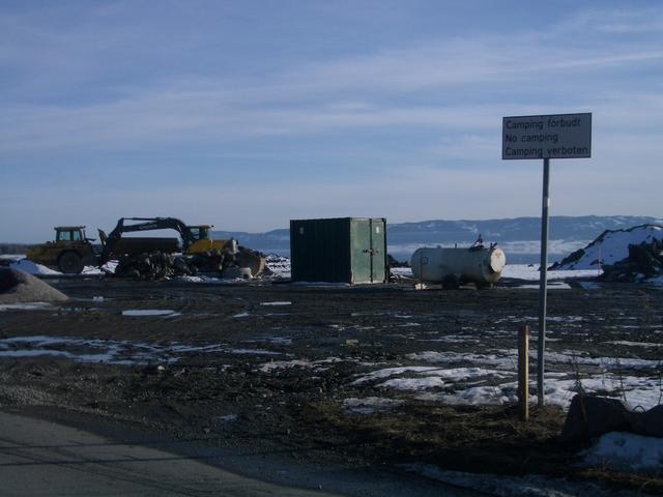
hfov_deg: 38.9
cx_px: 332
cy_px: 248
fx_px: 938
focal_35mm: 49
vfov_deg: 29.7
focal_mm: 8.2
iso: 50
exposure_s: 1/500
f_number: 5
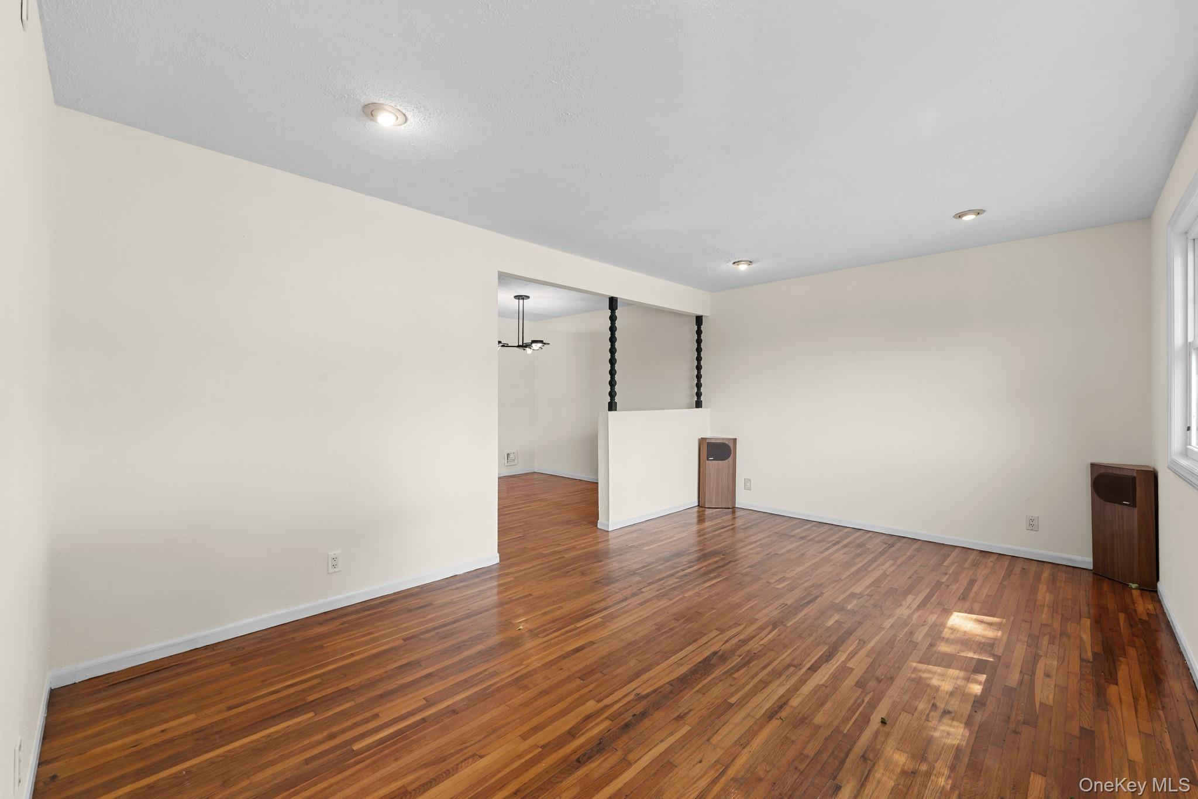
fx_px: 466
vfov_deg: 81.2
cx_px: 599
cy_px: 400
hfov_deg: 104.3
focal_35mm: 14
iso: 200
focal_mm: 14
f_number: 10
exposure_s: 1/1.67
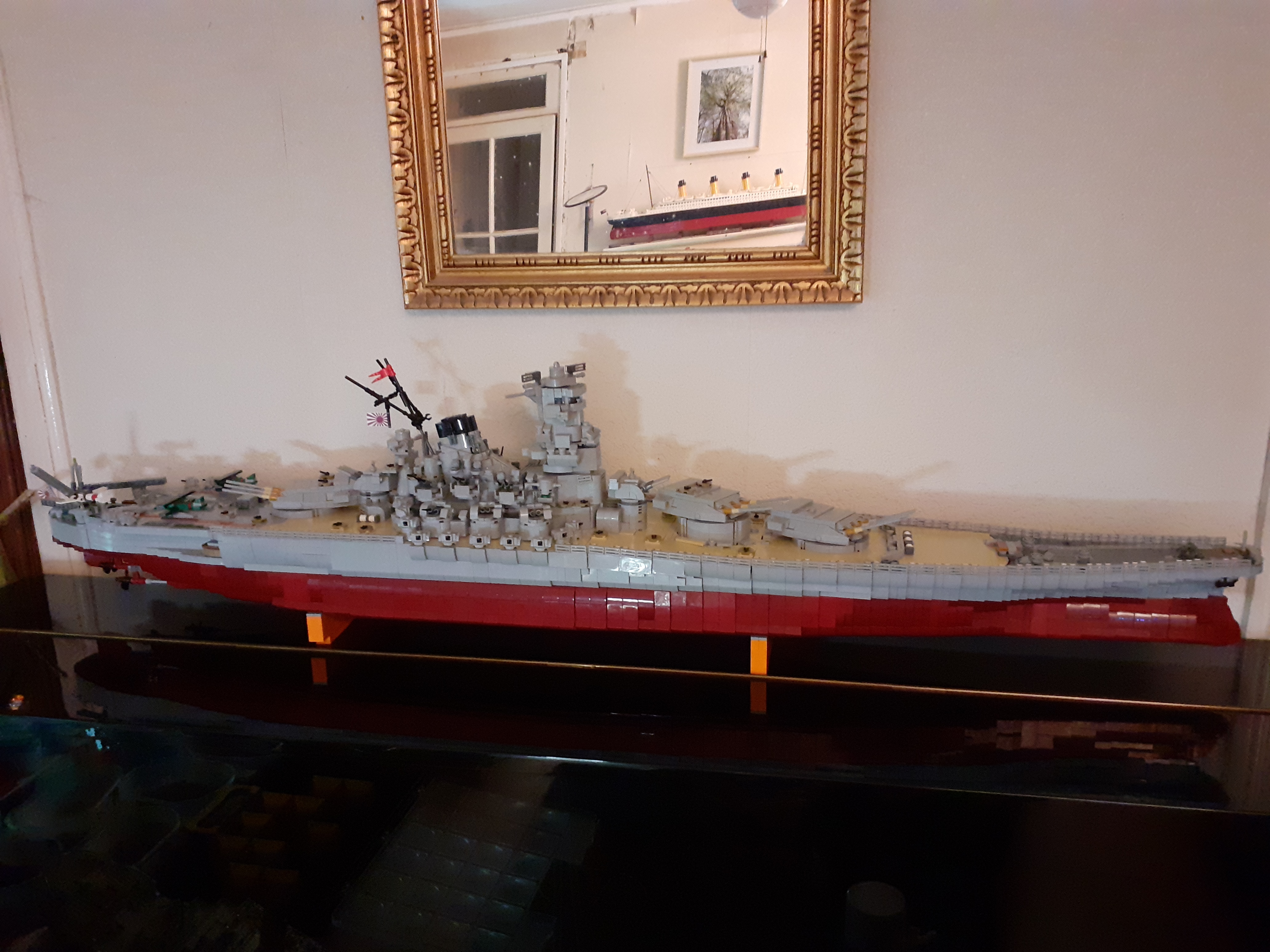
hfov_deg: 65.3
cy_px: 476
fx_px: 991
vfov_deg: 51.4
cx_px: 635
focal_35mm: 27
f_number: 1.9
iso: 500
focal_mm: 3.6
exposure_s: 1/20
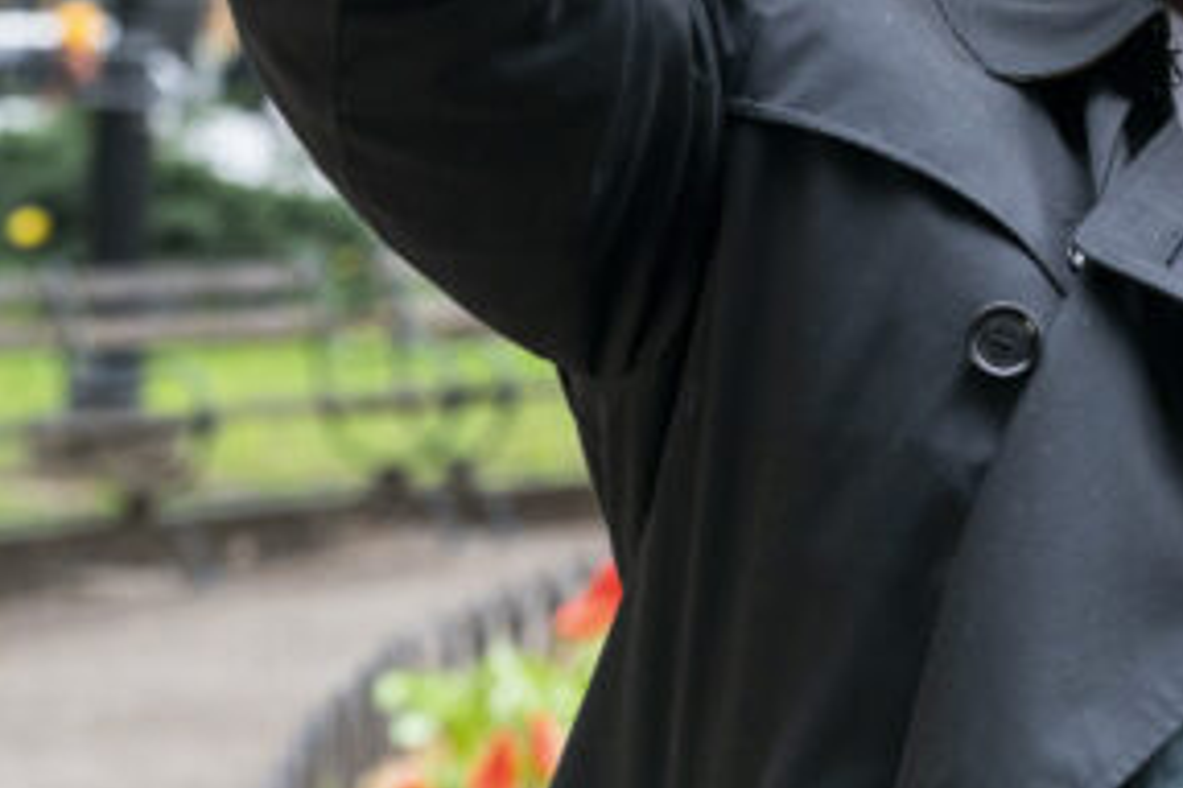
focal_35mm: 160
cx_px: 1257
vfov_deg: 8.5
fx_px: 5255
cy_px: -219
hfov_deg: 12.6
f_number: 3.5
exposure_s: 1/400
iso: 1000
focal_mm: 51
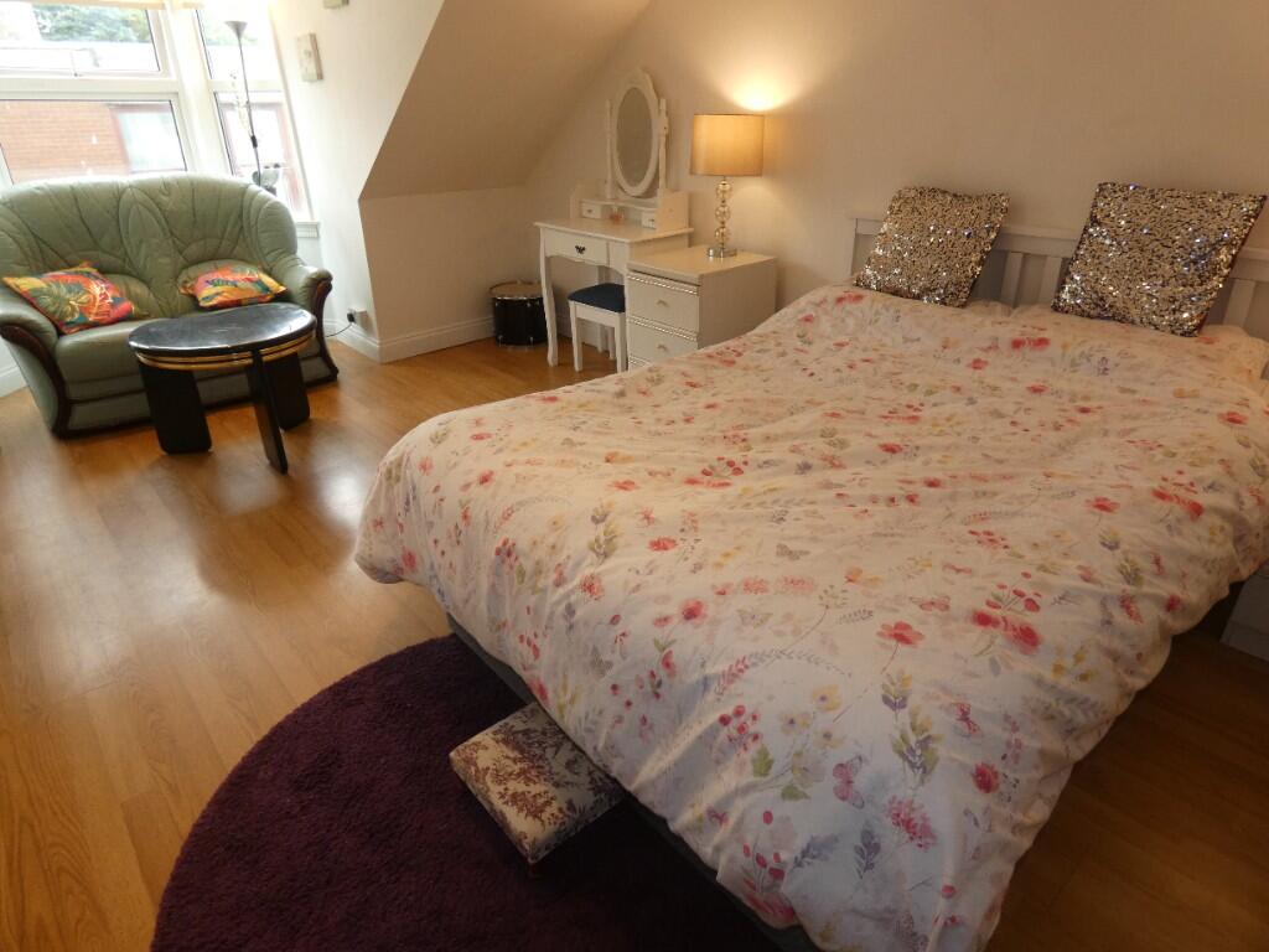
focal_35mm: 20
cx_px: 634
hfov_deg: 81.7
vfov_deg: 66.0
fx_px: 733
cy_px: 476
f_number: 2.8
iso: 125
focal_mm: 3.6
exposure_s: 1/60
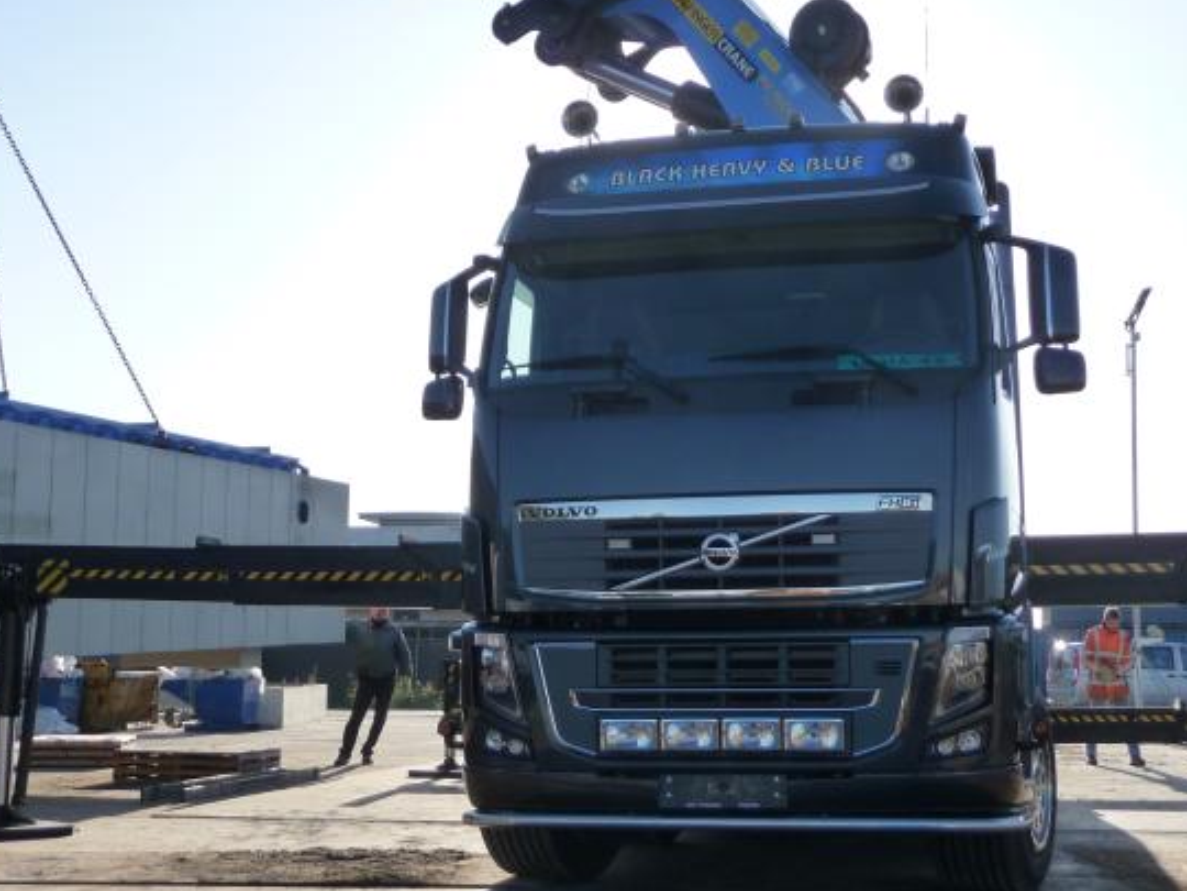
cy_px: 442
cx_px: 629
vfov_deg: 29.1
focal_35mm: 50
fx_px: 1715
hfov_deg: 38.2
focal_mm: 7.6
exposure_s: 1/800
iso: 160
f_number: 4.1
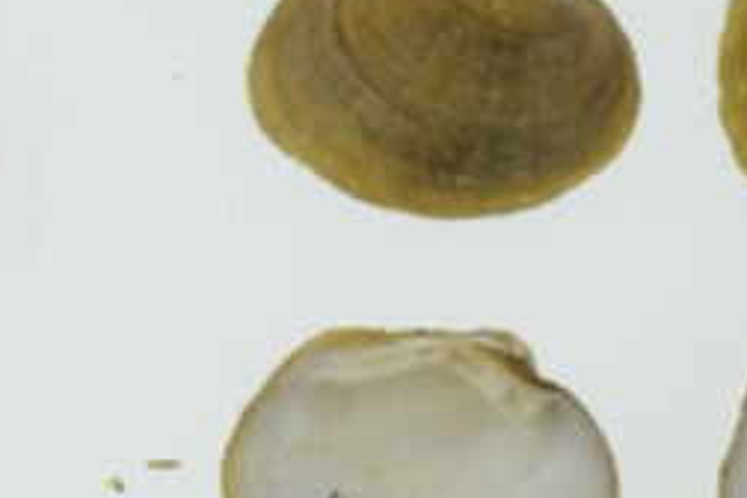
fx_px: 5934
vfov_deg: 4.7
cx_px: 172
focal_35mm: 286
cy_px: 983
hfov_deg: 7.2
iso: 100
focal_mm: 60
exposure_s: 1/10
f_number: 32
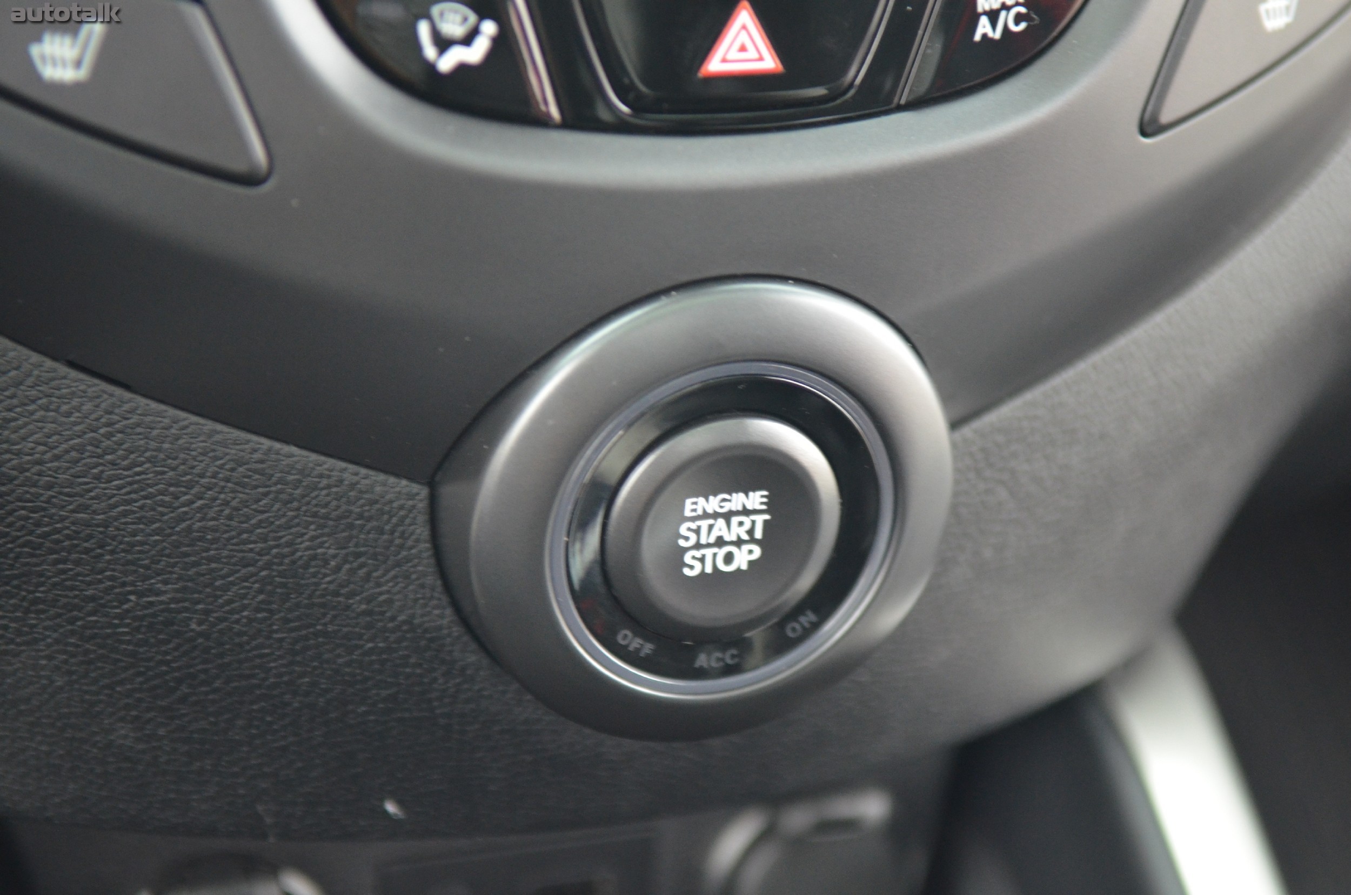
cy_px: 448
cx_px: 676
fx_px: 3090
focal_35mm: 82
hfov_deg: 24.7
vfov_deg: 16.5
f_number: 2.8
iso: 1600
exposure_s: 1/50
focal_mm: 55
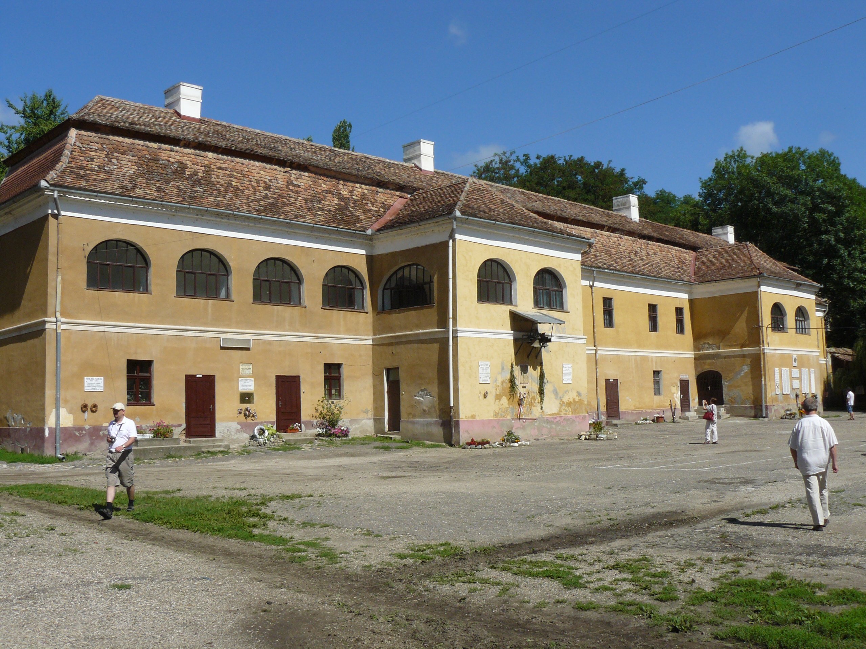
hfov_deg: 51.4
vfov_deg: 39.7
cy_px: 324
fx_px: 901
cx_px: 433
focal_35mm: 36
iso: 100
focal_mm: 6
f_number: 6.3
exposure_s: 1/500
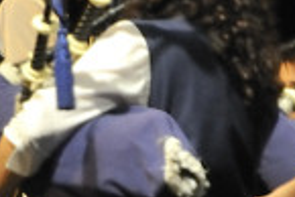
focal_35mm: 876
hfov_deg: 2.3
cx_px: -24
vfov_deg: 1.6
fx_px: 7189
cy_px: 55
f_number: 5.6
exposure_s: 1/30
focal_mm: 85
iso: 1000
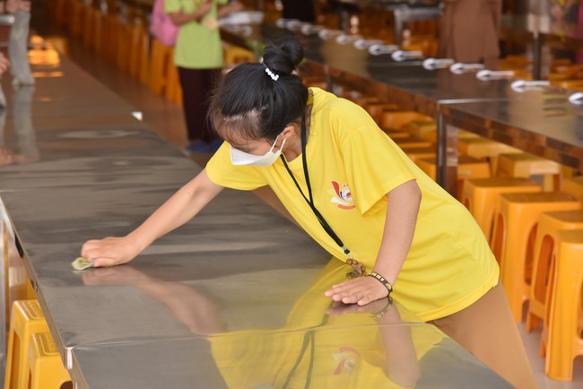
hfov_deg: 19.4
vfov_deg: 13.1
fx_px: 1701
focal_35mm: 105
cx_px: 292
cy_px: 194
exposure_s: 1/125
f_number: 5.6
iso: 640
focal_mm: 105
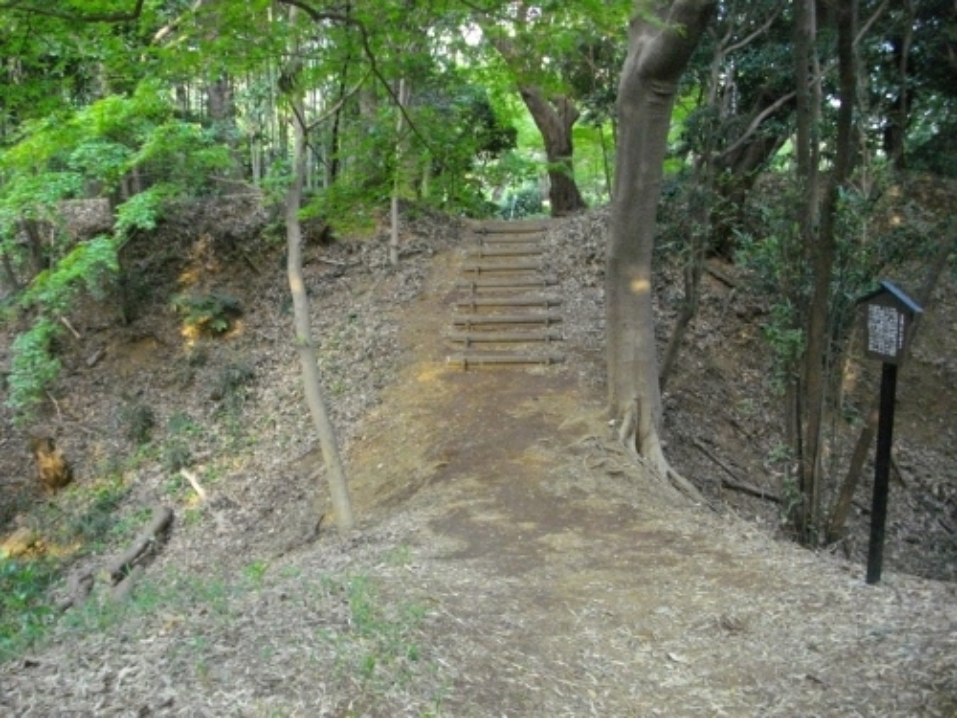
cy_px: 359
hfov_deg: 56.8
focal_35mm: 32
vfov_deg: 44.2
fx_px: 885
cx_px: 478
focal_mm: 5.7
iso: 800
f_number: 2.9
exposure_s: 1/80
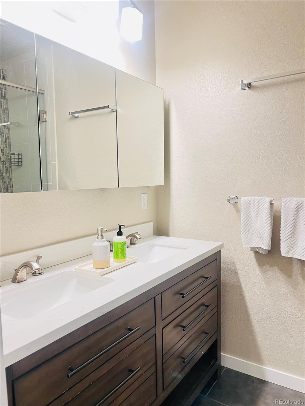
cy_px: 203
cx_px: 152
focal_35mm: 26
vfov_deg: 67.3
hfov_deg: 53.1
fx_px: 305
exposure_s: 1/60
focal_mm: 5.7
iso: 200
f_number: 1.5
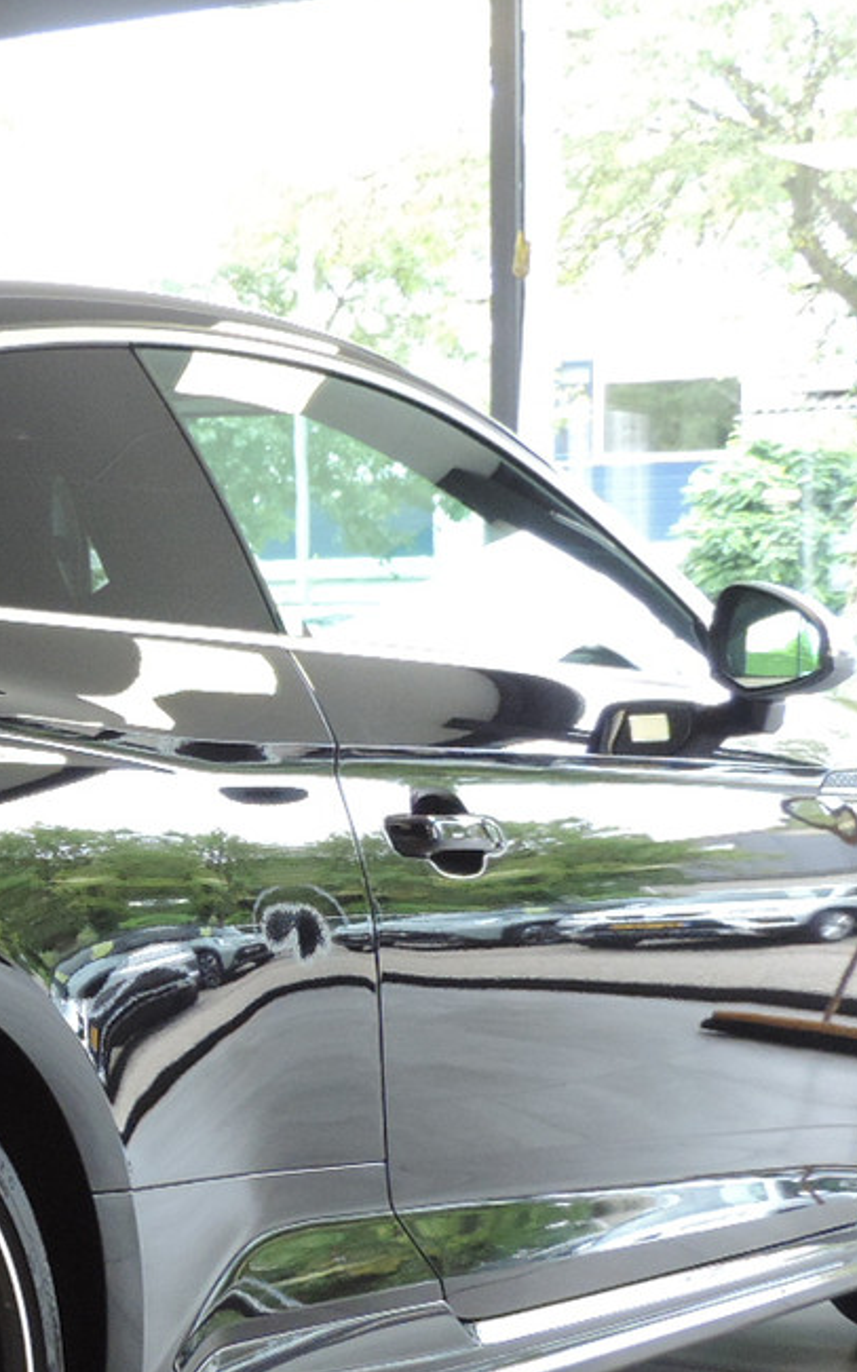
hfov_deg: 13.4
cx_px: -228
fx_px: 3514
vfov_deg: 22.0
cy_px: 882
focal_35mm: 94
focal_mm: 7.1
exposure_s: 1/30
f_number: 3.3
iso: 400
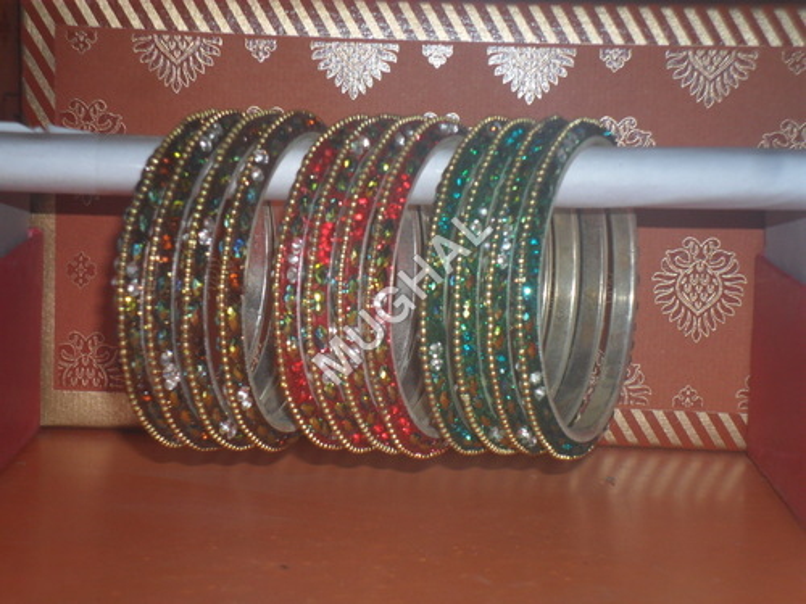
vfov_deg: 13.7
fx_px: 2515
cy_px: 302
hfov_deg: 18.2
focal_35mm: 108
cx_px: 403
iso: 100
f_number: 5
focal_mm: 19.6
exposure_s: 1/60
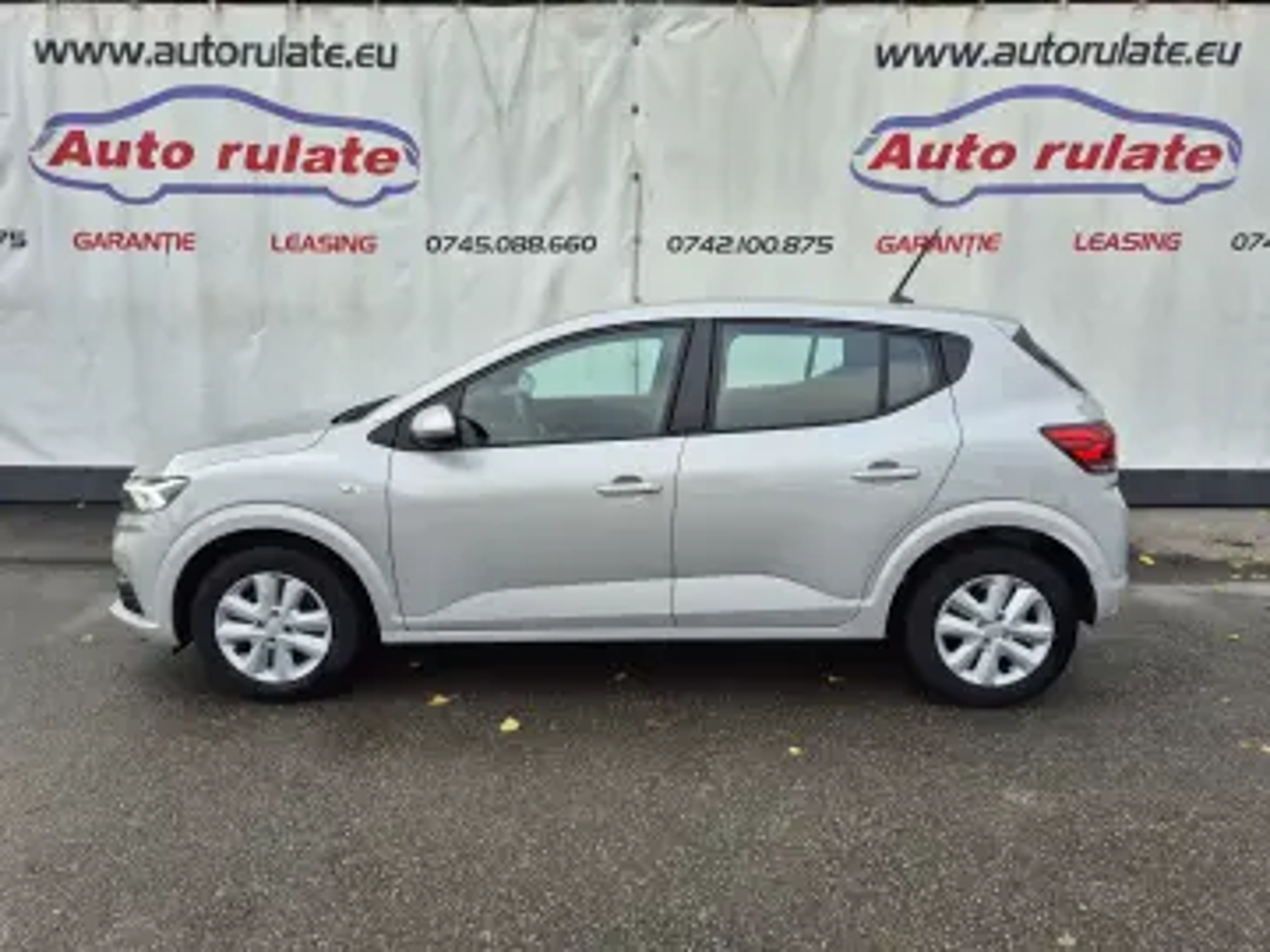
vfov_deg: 58.9
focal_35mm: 23
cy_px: 476
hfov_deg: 73.9
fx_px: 844
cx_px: 635
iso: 25
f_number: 1.8
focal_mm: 5.4
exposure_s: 1/245
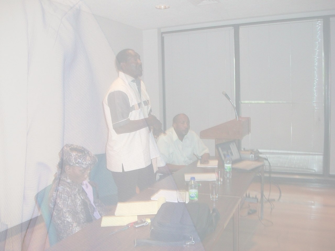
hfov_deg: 56.8
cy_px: 126
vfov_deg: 44.2
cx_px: 168
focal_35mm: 32
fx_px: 310
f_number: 2.9
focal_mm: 5.7
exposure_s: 1/30
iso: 240
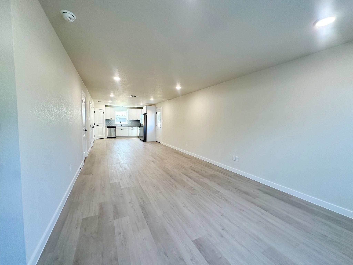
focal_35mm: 14
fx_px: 143
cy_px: 132
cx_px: 176
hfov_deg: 102.1
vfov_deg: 85.7
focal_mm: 2.22
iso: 125
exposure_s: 1/120
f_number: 2.2
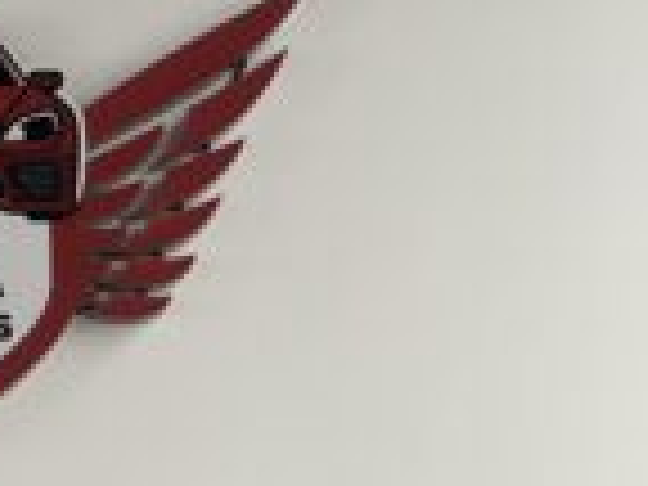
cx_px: -88
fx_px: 3744
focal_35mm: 200
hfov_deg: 9.8
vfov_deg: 7.4
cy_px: 484
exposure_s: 1/33
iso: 160
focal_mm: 9
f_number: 2.8
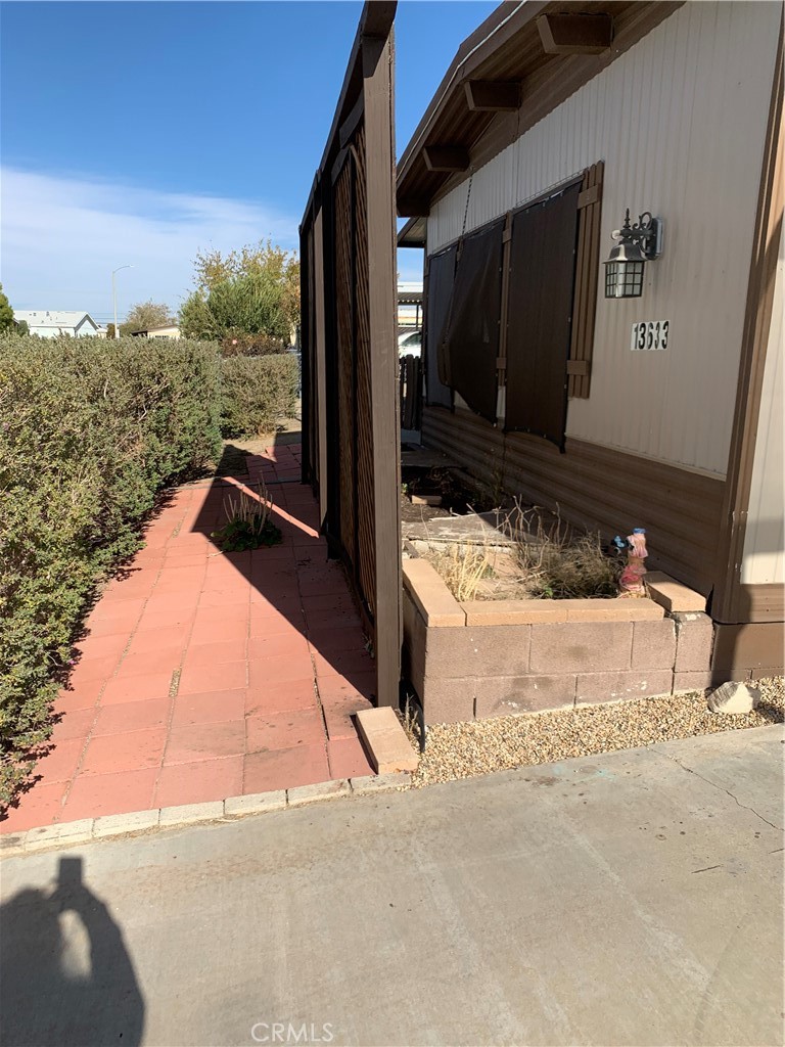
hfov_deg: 53.1
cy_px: 524
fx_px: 786
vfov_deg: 67.3
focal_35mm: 26
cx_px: 392
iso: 25
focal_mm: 4.25
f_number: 1.8
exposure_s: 1/2481
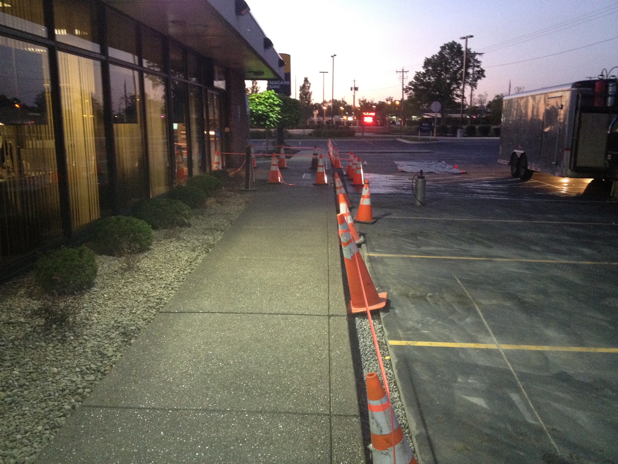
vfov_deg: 40.7
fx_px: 625
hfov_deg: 52.6
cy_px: 232
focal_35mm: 35
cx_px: 309
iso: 400
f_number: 2.4
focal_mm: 4.28
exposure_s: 1/20
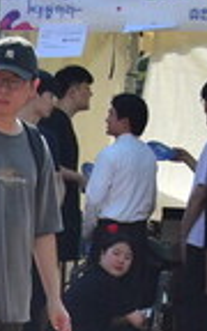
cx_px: -297
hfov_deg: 7.2
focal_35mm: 172
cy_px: 430
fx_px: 1554
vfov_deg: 11.8
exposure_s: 1/4000
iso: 800
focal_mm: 27
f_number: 6.3
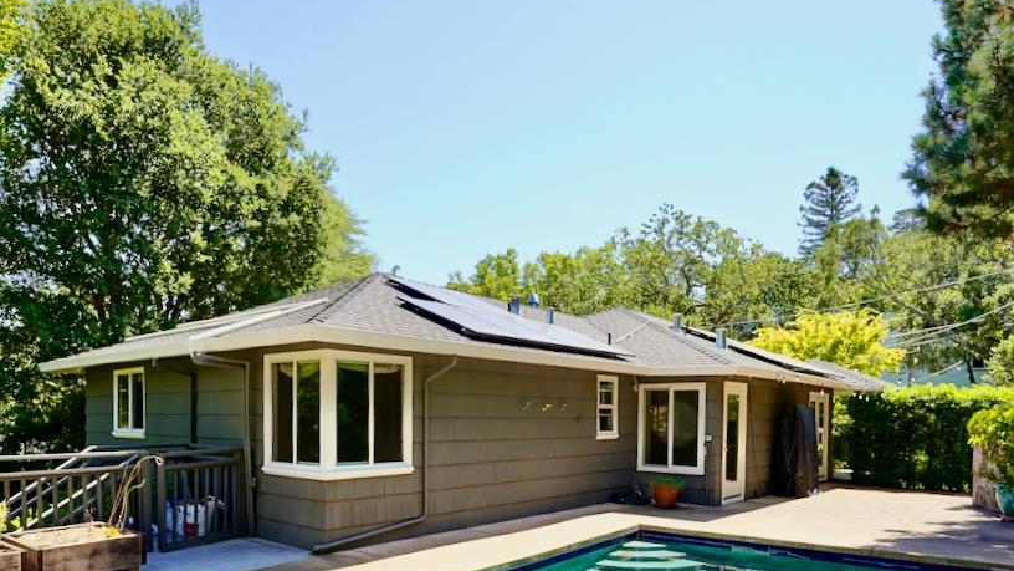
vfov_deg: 47.4
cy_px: 437
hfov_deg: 78.7
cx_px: 497
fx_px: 618
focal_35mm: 23
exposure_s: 1/500
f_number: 9
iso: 1000
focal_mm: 14
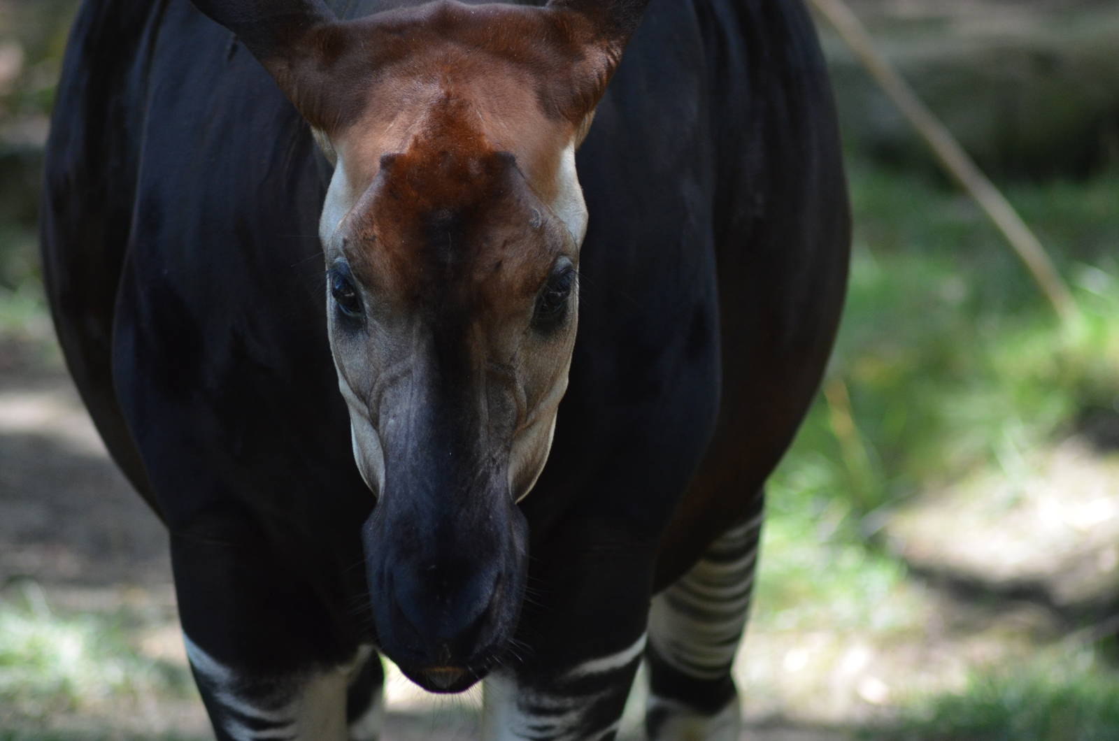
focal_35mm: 345
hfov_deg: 6.0
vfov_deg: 4.0
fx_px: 10702
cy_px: 370
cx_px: 560
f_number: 5
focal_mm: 230
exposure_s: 1/500
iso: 900
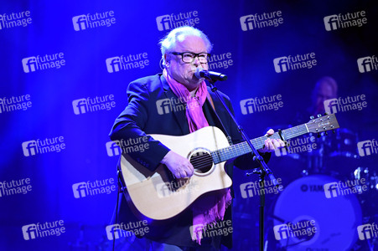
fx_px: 2098
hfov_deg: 10.3
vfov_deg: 6.9
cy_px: 126
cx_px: 189
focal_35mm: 200
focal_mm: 200
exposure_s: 1/400
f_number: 4
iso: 2000
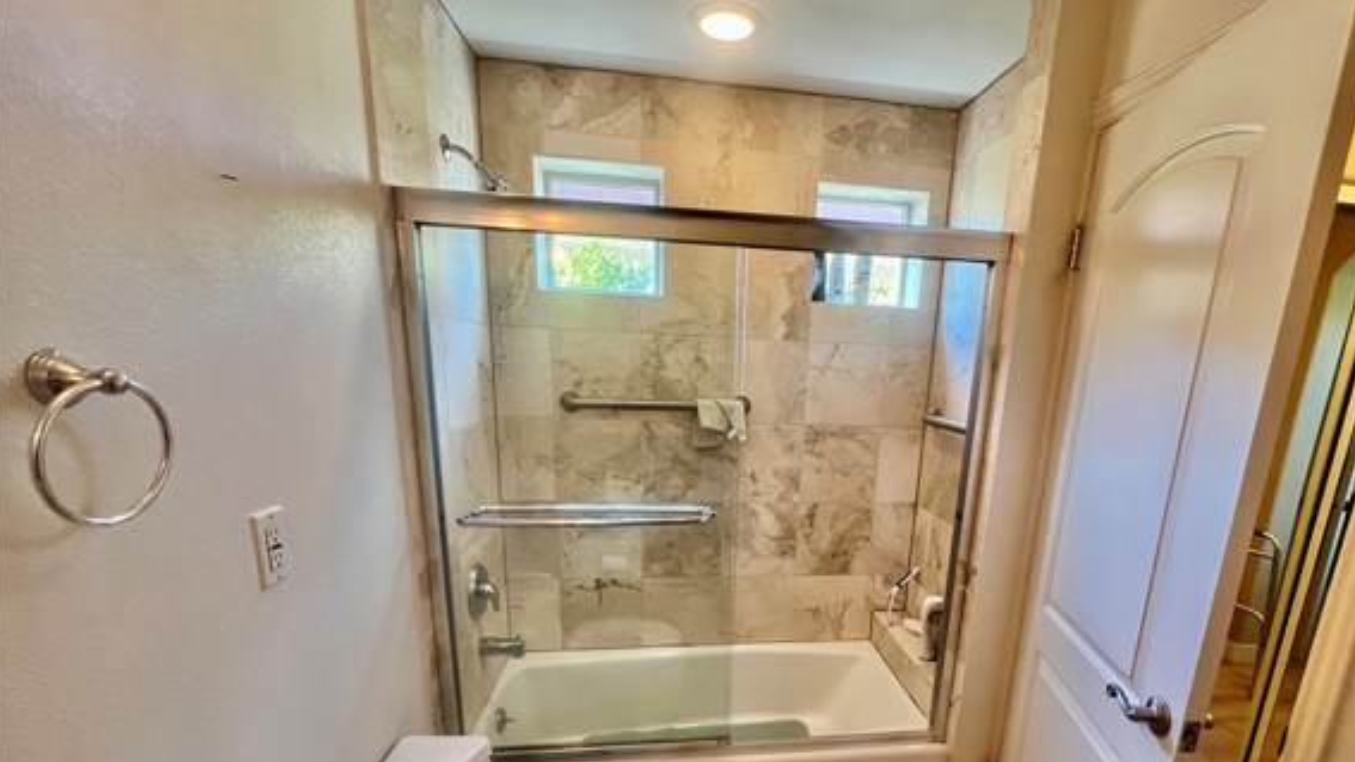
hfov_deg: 98.9
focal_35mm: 16
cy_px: 516
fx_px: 575
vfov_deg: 65.1
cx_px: 755
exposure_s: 1/60
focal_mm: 1.57
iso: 250
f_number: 1.8
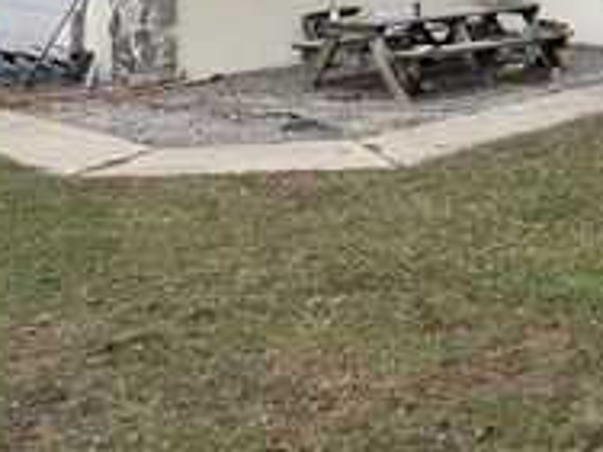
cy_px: -101
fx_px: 1115
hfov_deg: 28.9
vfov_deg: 21.2
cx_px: 555
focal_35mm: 64
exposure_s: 1/1812
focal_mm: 6.76
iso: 80
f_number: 1.78
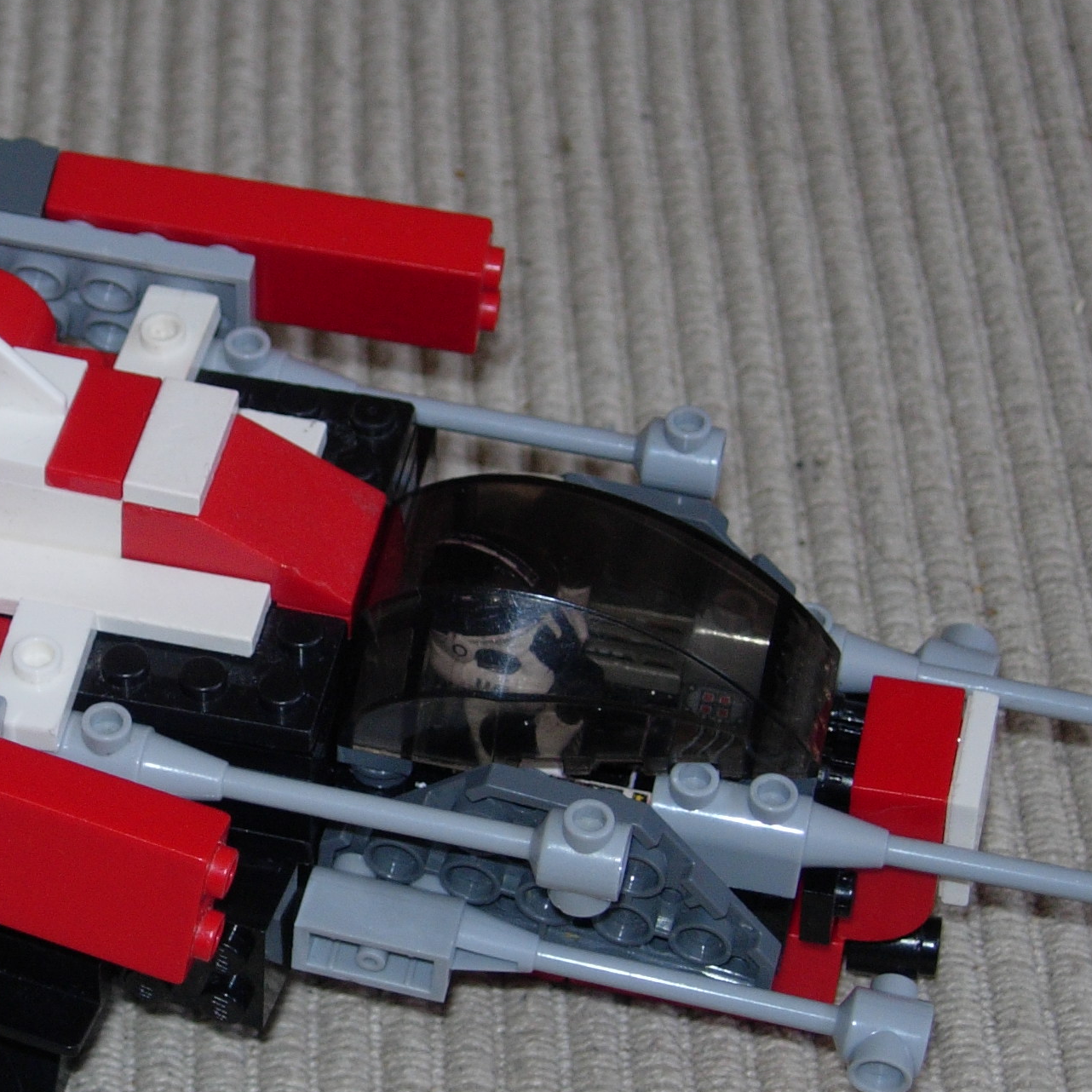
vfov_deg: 16.0
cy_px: 597
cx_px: 222
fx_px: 3890
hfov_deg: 15.9
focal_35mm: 109
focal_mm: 12.7
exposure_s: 1/64
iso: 79
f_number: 3.5
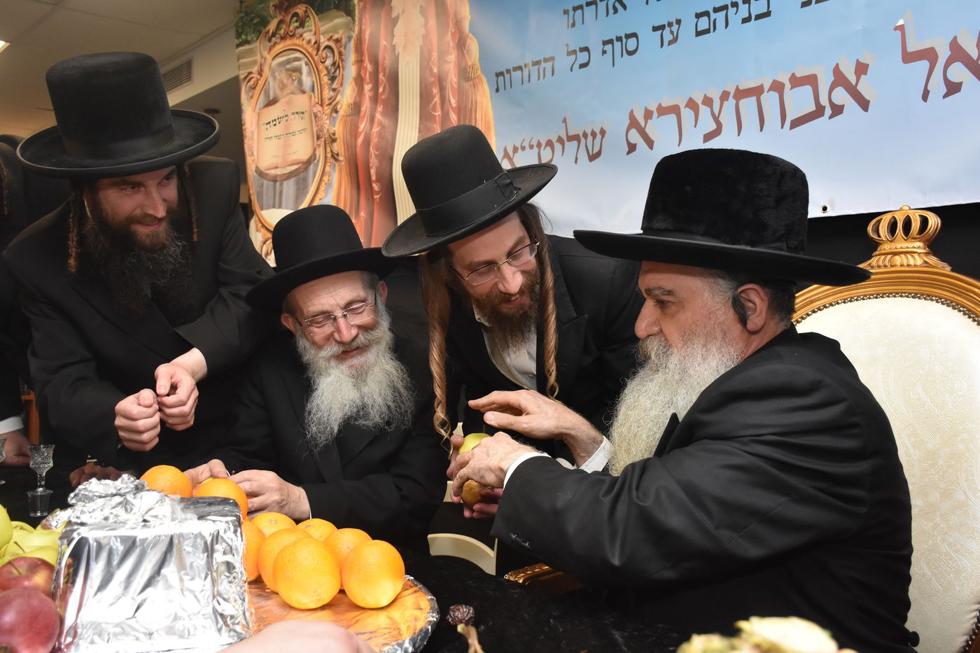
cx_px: 490
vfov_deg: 38.4
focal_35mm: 34
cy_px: 326
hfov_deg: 55.1
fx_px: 939
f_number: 6.3
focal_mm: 23
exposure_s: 1/200
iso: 1600
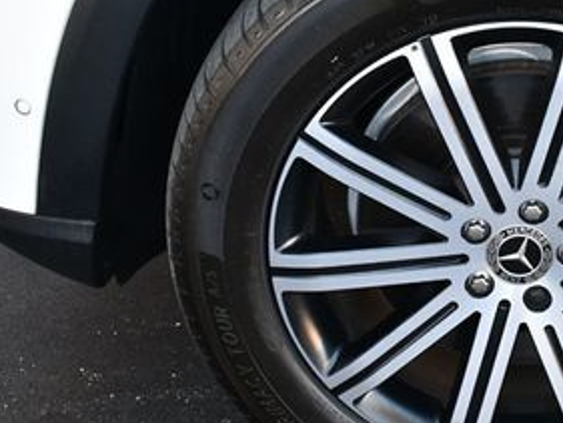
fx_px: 1285
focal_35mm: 79
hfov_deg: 24.0
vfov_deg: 18.7
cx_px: 505
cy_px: 186
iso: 560
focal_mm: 18
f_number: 3.5
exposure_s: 1/250
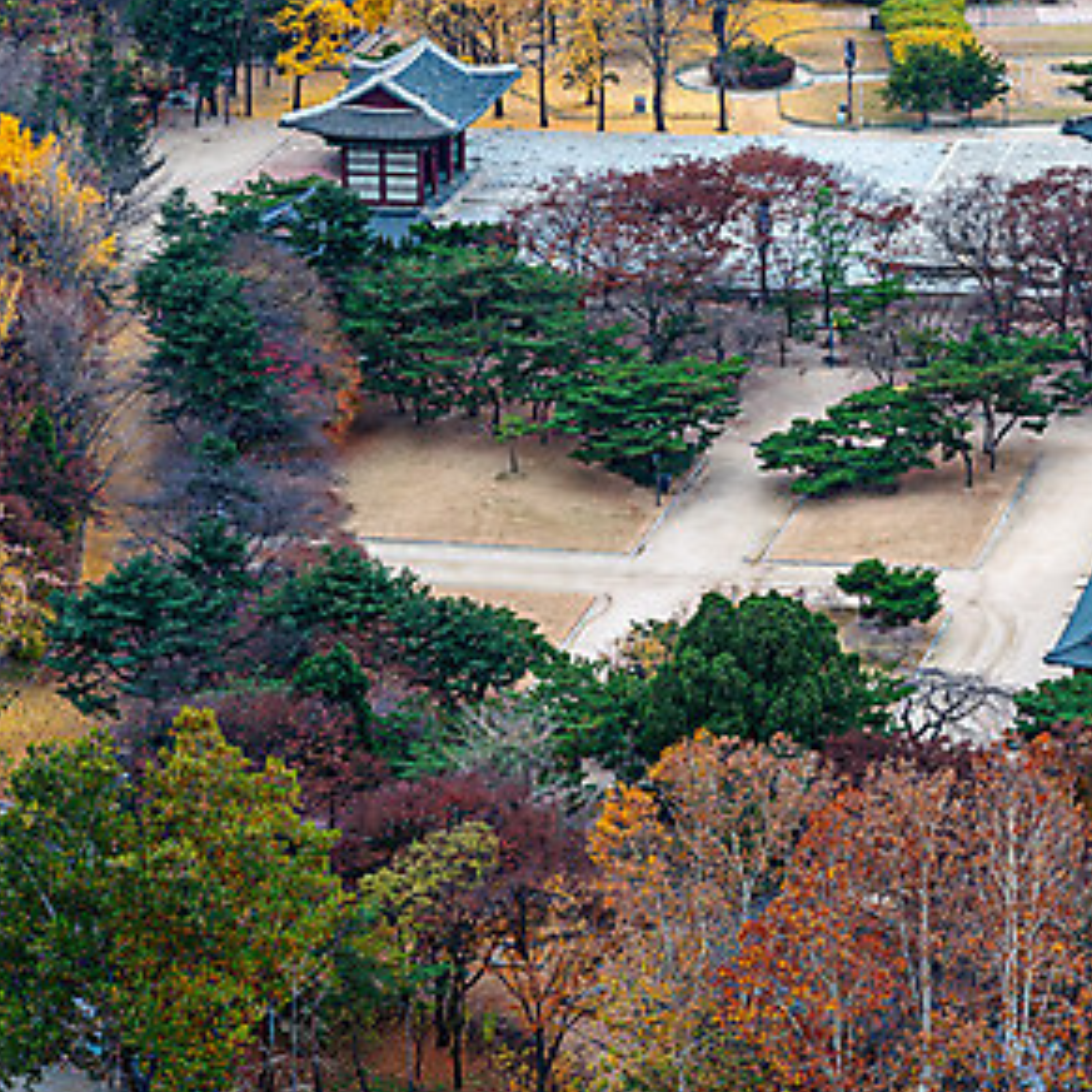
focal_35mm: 149
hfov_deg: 11.6
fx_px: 5318
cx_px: 1116
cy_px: 443
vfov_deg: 11.7
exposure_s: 1/1.67
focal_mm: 85
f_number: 10
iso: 200
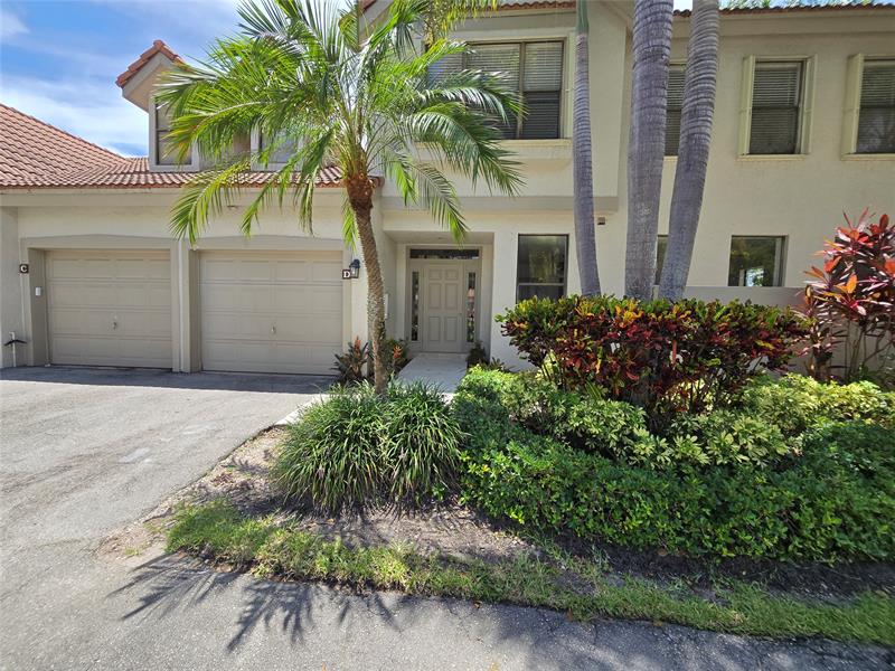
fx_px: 336
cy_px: 336
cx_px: 448
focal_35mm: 13
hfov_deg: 106.2
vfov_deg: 89.9
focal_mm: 2.2
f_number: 2.2
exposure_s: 1/1090
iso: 50
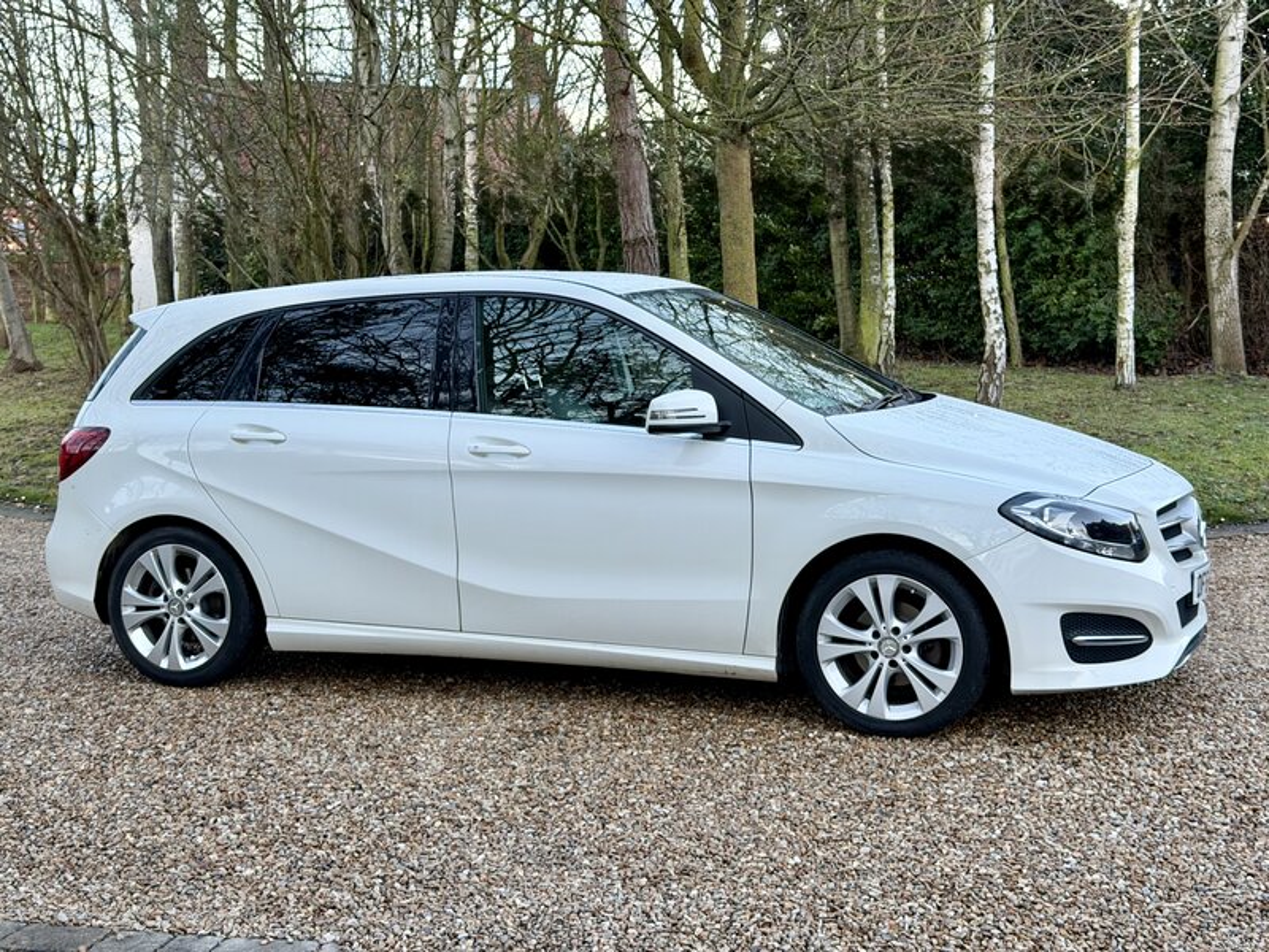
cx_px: 634
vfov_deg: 30.3
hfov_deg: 39.7
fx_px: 1760
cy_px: 476
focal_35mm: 48
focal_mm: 6.76
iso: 50
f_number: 1.78
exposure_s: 1/50
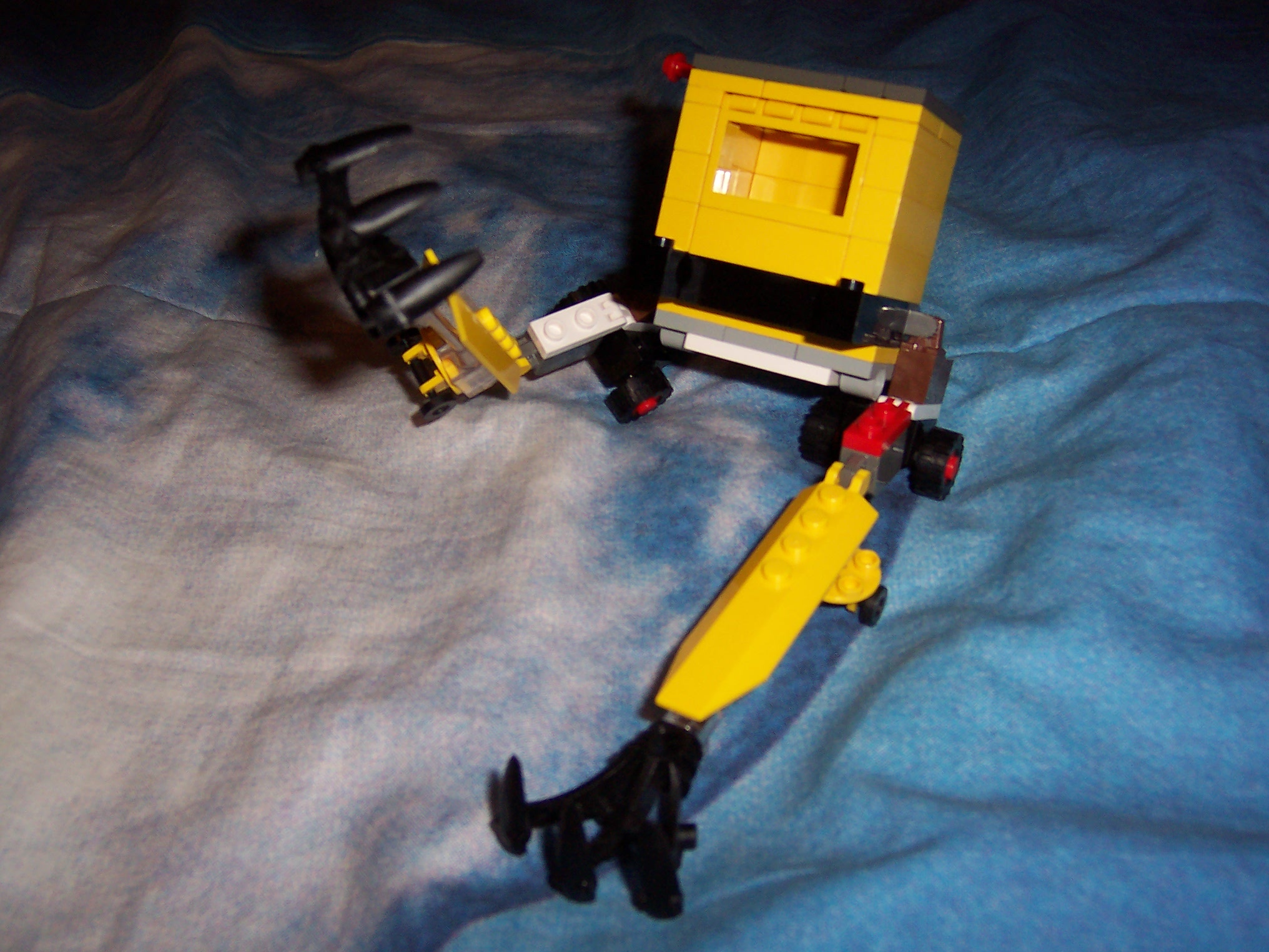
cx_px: 634
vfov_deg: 39.7
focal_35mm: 36
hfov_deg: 51.4
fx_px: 1320
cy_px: 476
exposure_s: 1/60
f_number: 2.8
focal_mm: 5.6
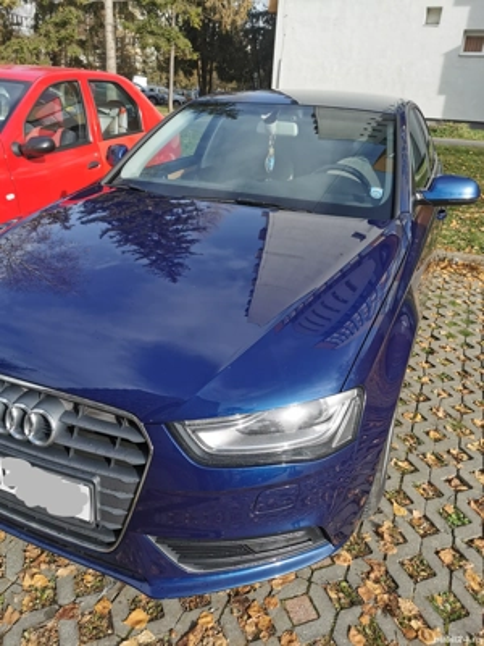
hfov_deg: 51.4
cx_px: 242
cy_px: 323
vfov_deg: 65.3
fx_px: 503
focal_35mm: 27
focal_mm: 5.56
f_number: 1.6
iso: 50
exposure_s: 1/1229
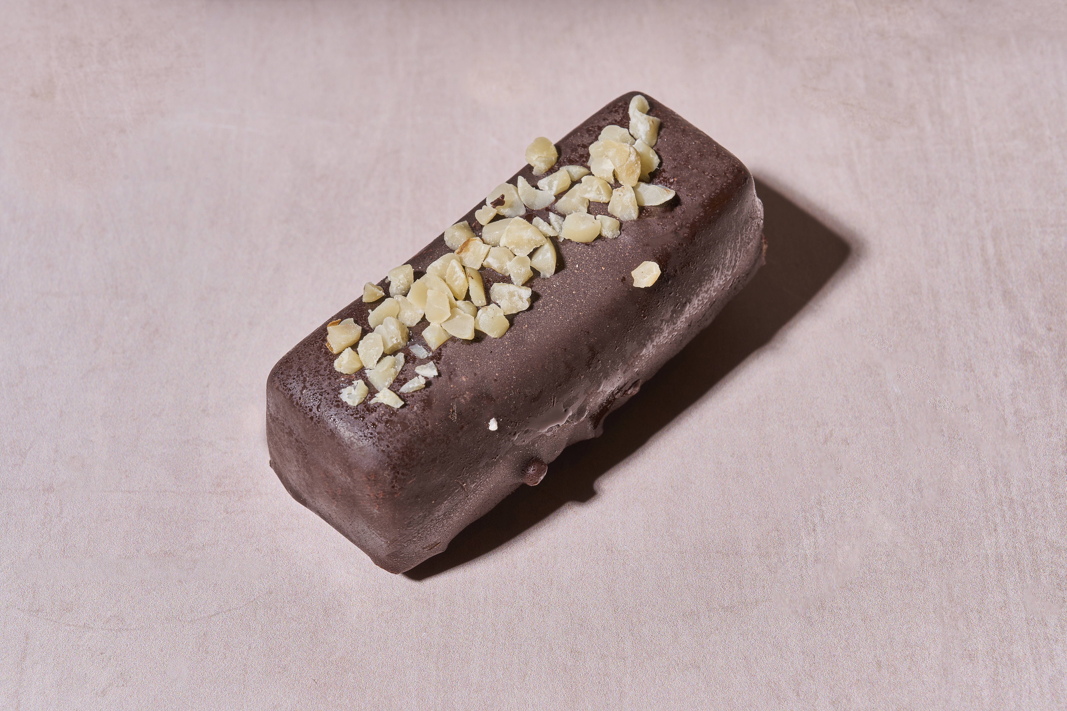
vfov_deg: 19.5
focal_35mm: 70
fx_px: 2075
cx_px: 534
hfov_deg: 28.8
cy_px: 356
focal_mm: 70
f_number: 16
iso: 100
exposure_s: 1/250
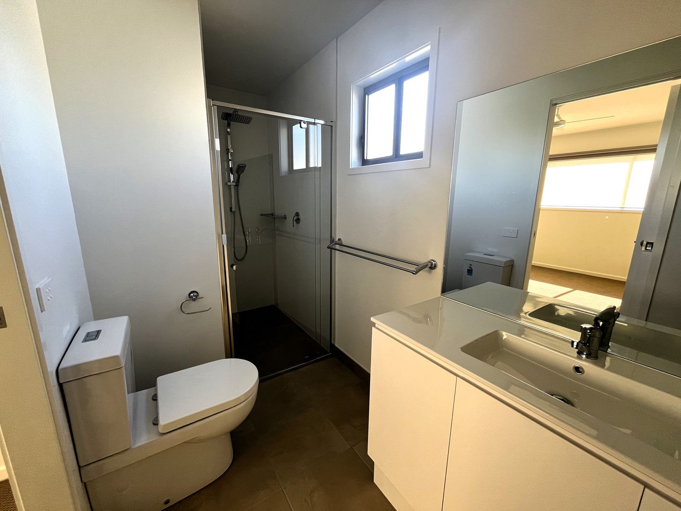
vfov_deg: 85.7
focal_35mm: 14
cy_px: 256
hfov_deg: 102.1
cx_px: 340
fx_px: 275
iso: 200
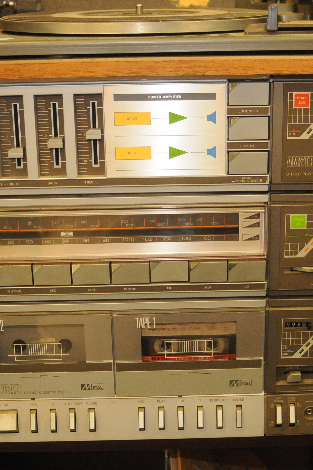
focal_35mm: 64
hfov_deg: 21.2
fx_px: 835
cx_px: 198
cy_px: 235
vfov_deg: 31.4
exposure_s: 1/160
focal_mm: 28
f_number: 4
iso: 2500
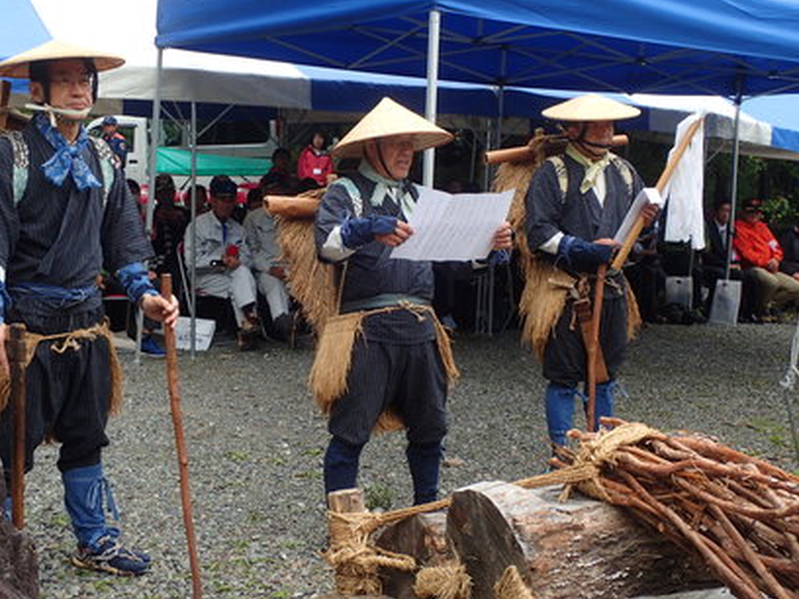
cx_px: 364
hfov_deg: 38.9
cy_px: 277
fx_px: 1131
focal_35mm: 49
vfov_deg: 29.7
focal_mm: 7.34
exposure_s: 1/80
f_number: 4
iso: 100
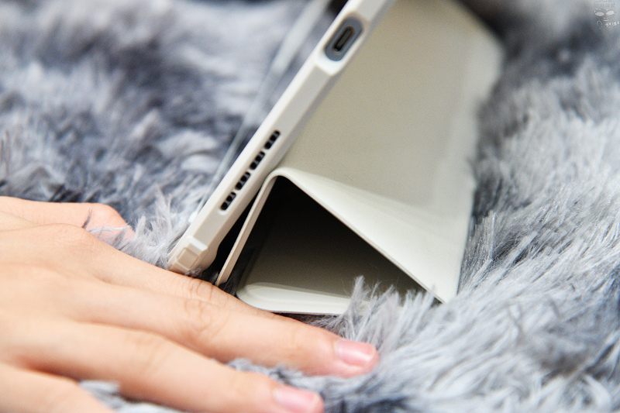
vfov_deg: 11.4
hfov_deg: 17.1
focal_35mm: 120
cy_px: 206
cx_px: 310
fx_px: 2066
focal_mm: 120
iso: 3200
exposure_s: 1/160
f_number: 5.6
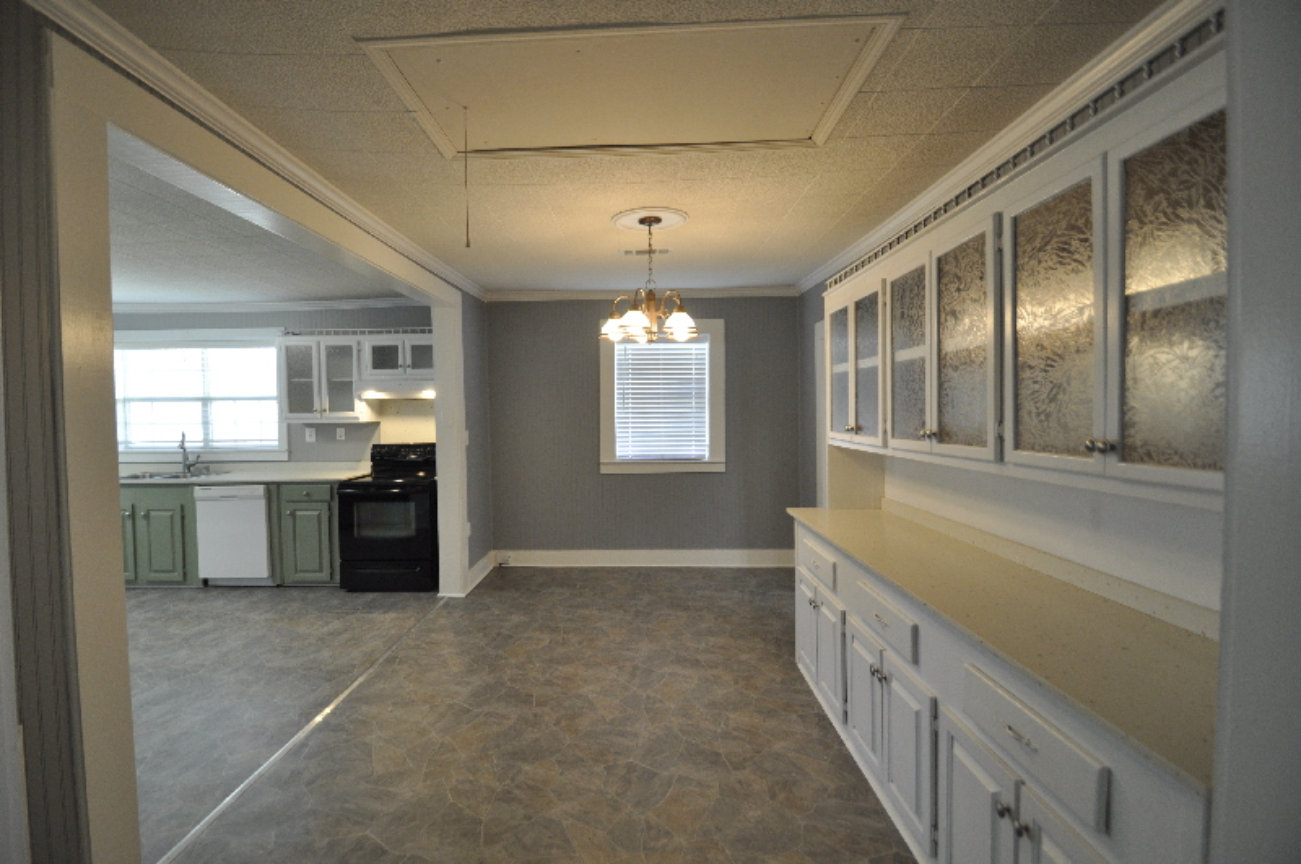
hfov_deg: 100.5
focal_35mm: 15
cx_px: 650
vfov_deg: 77.2
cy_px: 432
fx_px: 541
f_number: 4
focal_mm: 10
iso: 640
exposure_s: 1/60
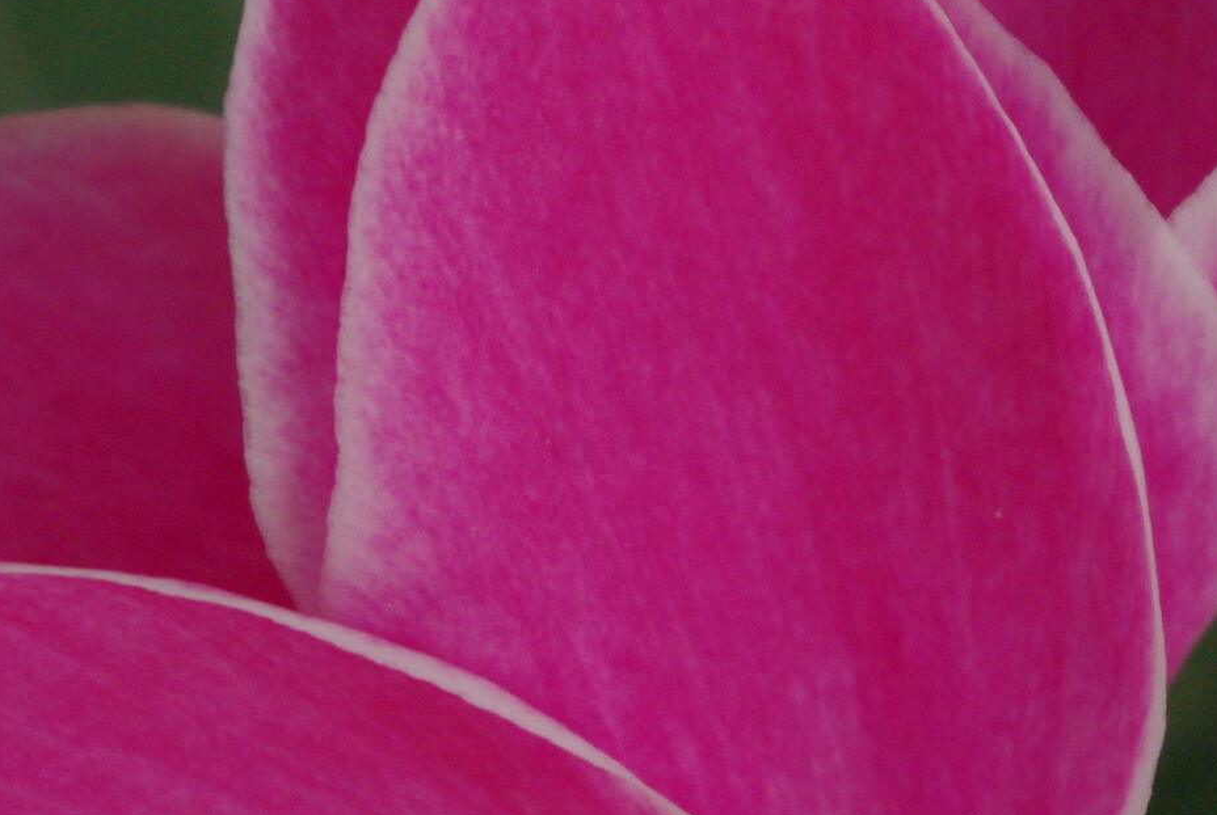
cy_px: 468
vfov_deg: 6.5
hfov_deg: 9.7
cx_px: 416
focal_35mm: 212
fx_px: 7178
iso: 400
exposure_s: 1/100
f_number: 8
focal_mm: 55
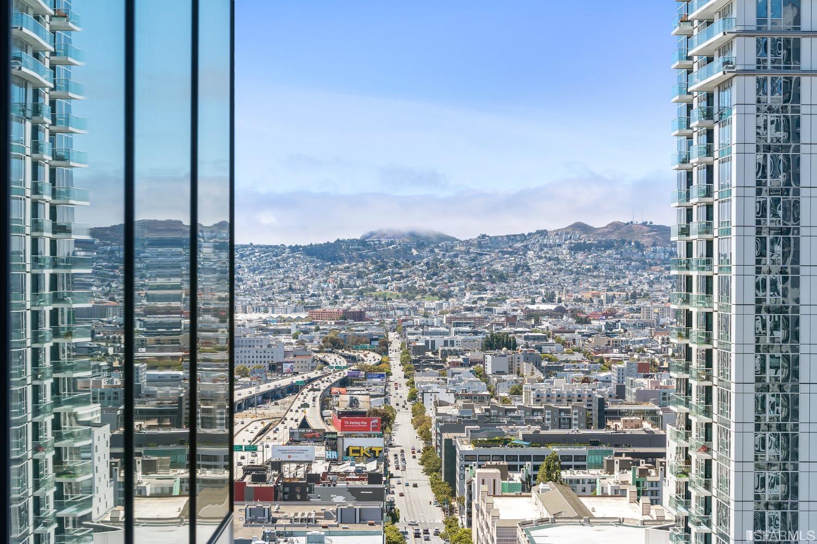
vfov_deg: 19.4
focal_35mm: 70
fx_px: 1588
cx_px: 408
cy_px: 272
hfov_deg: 28.9
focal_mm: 70
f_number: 9
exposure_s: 1/320
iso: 100
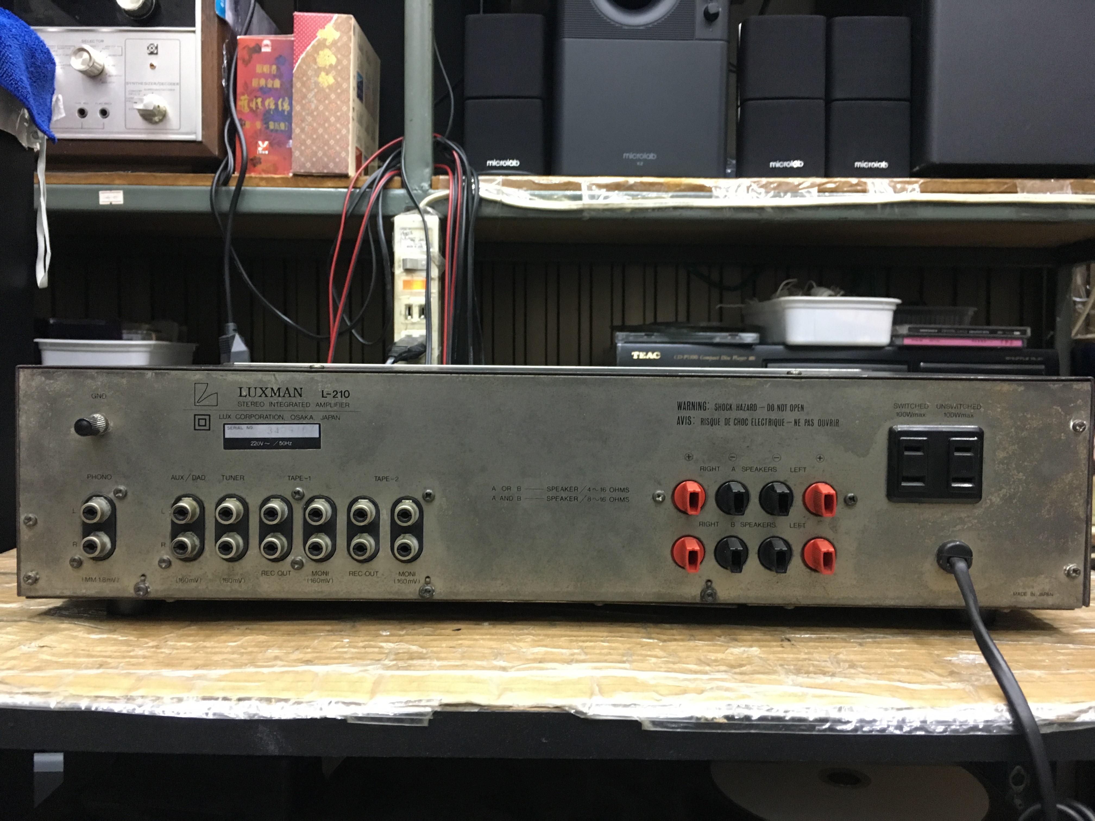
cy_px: 410
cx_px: 548
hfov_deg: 61.7
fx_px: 917
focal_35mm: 29
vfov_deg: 48.2
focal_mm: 4.15
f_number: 2.2
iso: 200
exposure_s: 1/20
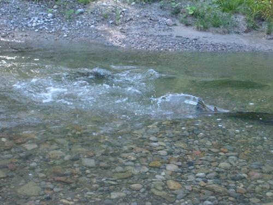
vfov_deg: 22.9
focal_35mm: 64
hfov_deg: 30.3
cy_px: 102
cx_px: 136
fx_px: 505
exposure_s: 1/234
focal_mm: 11.2
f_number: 4.6
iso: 602
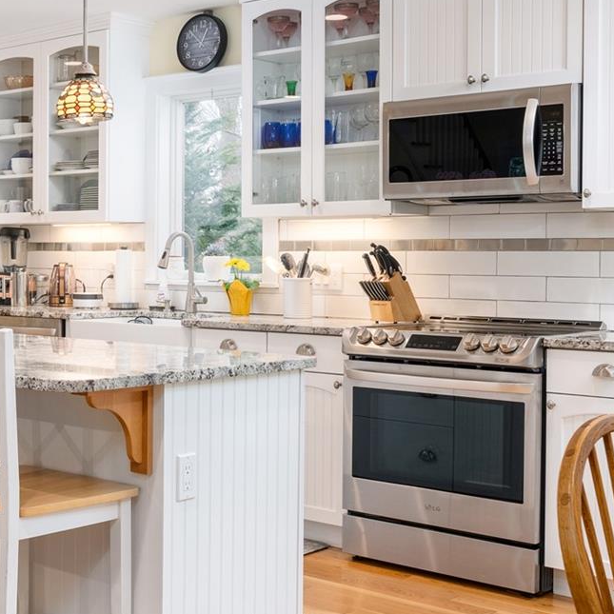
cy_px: 273
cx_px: 58
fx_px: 1116
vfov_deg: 30.7
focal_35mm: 56
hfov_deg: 29.5
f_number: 8
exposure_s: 1/125
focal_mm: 20.6
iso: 400
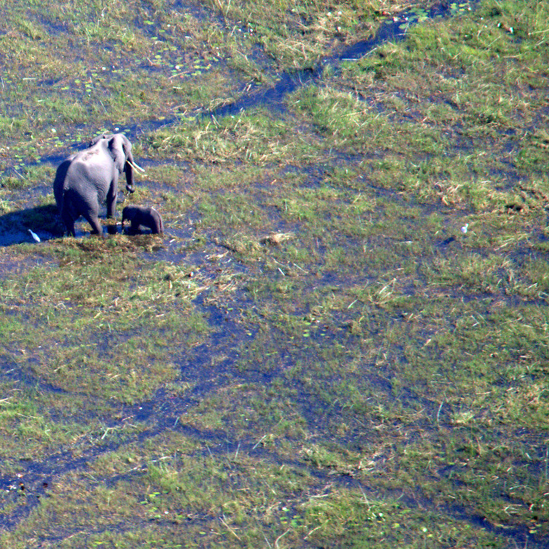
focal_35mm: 794
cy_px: 239
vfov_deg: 2.2
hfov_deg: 2.2
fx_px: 14247
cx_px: -153
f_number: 5.6
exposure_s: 1/500
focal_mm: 240
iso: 220
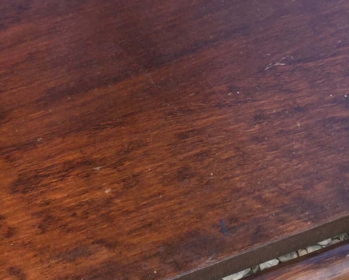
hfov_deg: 18.7
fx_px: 1054
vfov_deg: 15.0
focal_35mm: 102
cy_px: 42
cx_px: 115
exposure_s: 1/272
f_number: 2.4
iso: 25
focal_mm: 3.3
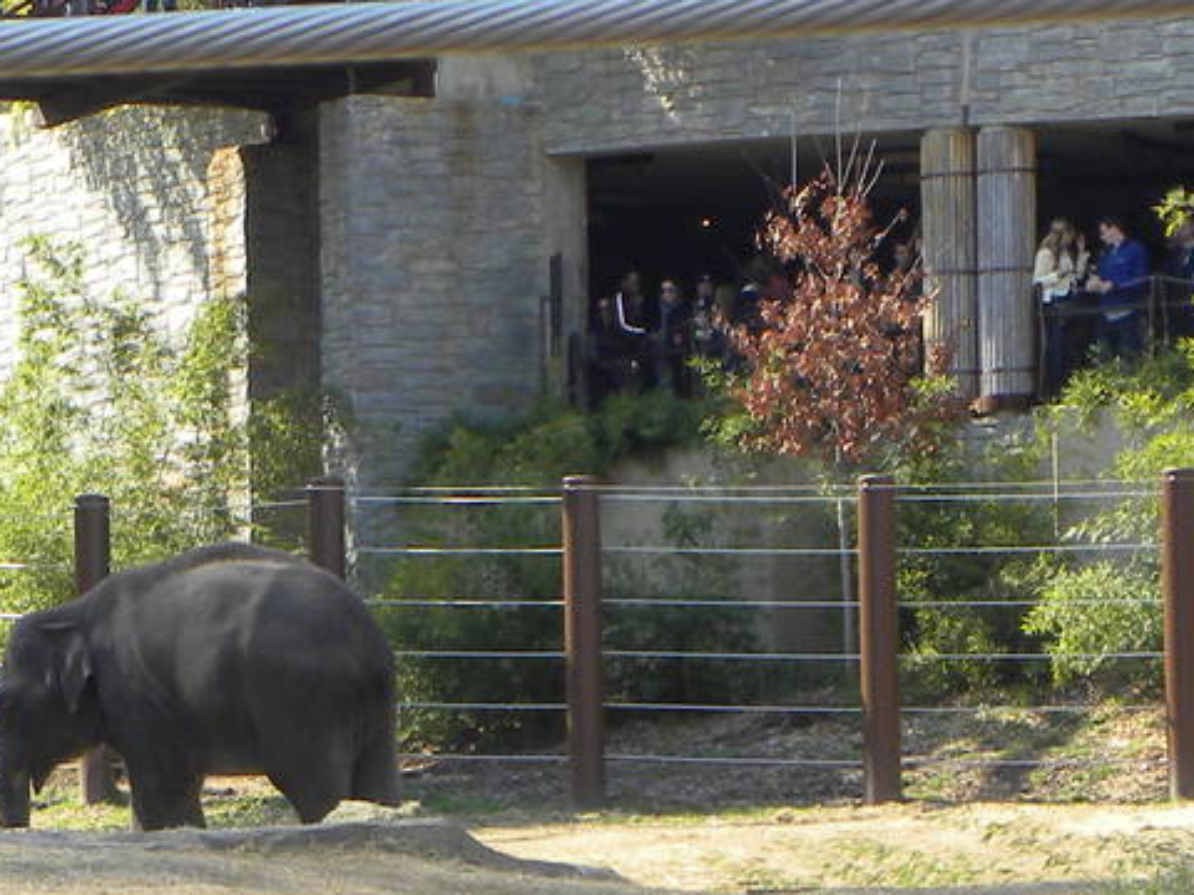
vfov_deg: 4.2
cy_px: 674
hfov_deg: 5.6
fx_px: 12072
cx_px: -214
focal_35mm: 350
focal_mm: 18.8
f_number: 4
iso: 64
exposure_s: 1/149
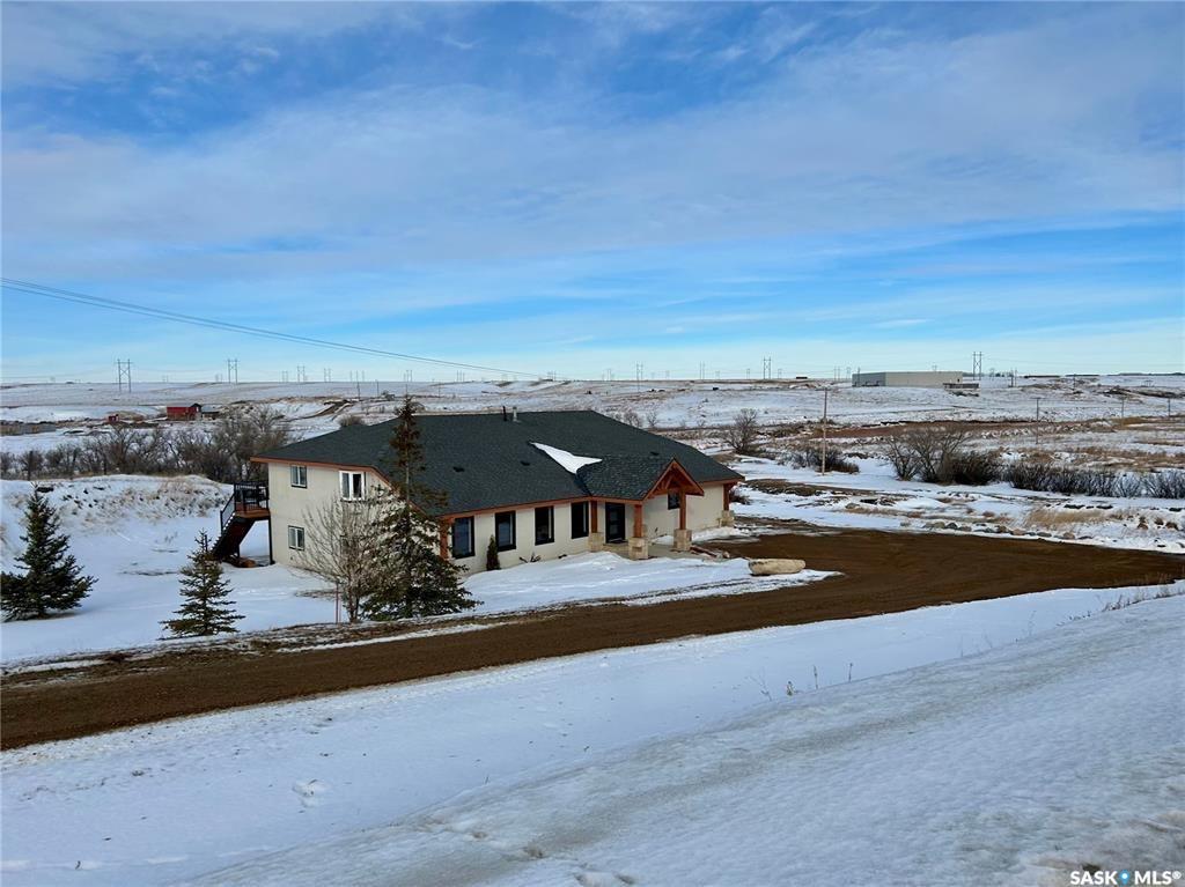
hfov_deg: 67.3
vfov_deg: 53.0
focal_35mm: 26
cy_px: 444
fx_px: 890
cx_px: 592
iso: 50
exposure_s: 1/6579
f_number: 1.5
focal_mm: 5.7
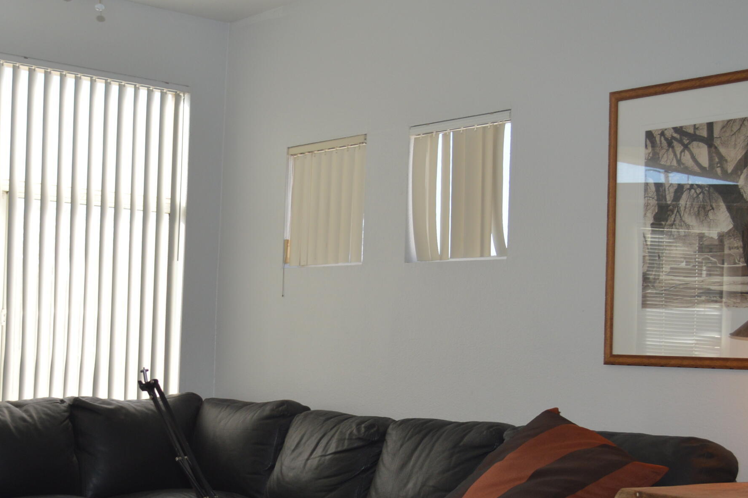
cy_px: 344
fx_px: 1266
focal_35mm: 61
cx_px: 254
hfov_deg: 32.7
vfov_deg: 22.1
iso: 280
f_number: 4
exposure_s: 1/125
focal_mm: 24
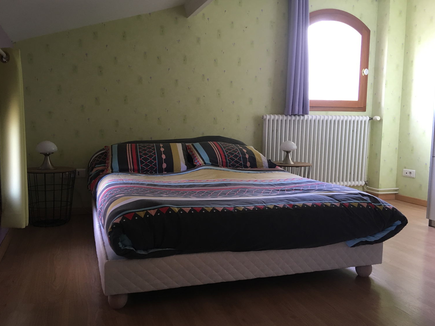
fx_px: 390
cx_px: 208
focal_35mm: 31
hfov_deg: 58.3
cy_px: 167
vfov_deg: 45.4
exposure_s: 1/33
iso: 100
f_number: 2.2
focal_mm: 4.15
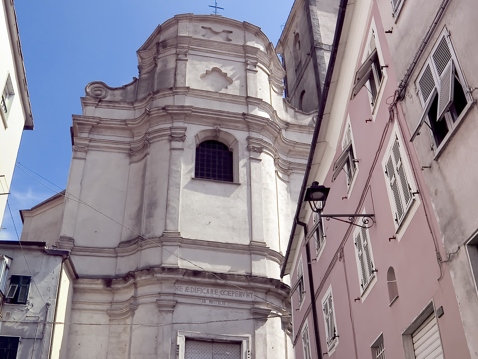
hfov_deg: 50.9
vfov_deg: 39.0
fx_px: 497
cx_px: 182
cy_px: 251
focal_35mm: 36
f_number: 11
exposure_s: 1/125
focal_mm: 14
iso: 160
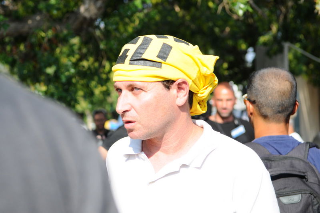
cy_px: 106
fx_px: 733
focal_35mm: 82
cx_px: 160
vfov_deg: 16.5
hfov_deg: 24.6
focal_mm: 55
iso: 200
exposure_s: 1/800
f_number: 4
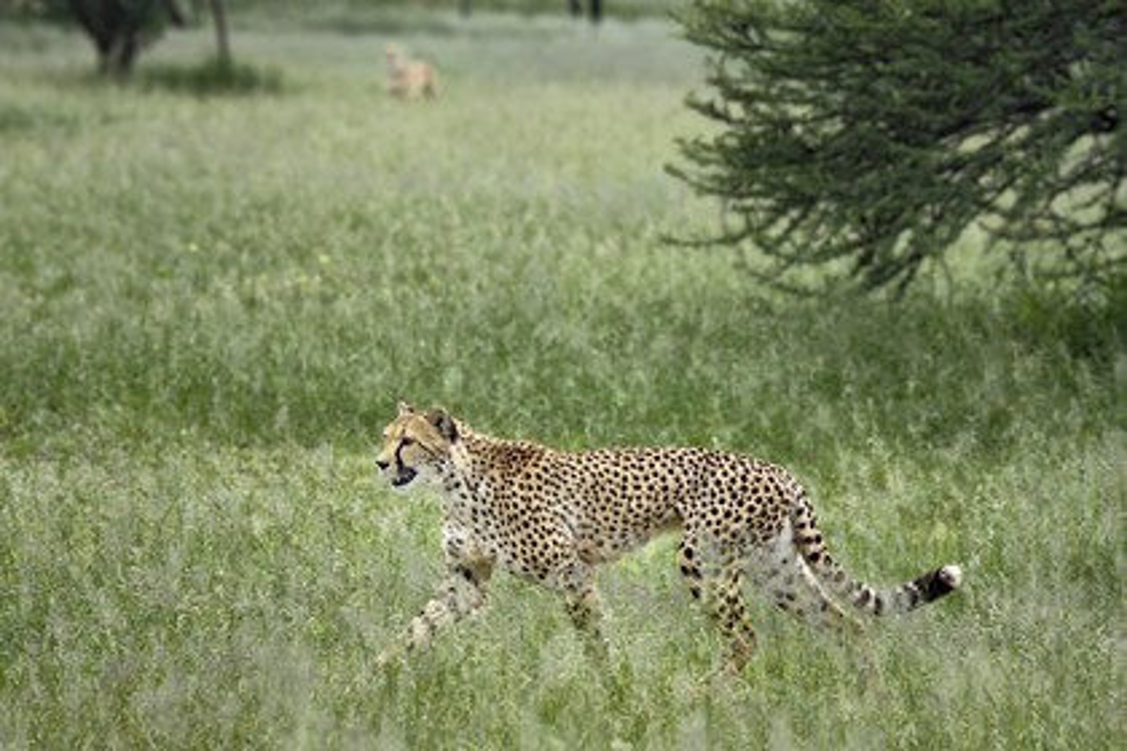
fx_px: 6261
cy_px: 376
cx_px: 564
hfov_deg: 10.3
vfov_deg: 6.9
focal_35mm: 200
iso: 400
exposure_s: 1/1000
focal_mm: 200
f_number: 5.6
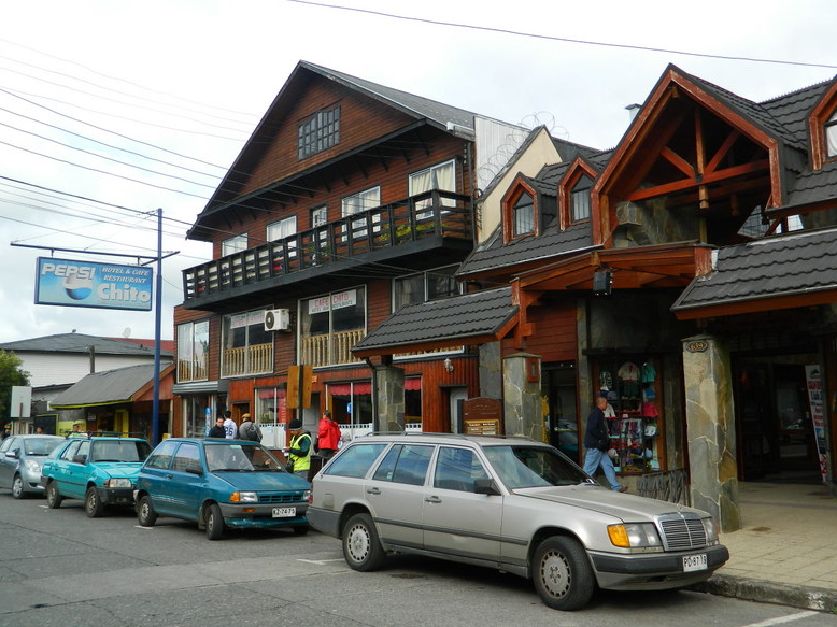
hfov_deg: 51.4
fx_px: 870
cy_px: 322
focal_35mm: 36
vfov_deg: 39.6
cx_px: 418
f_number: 3.3
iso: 80
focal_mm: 6.2
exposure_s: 1/400
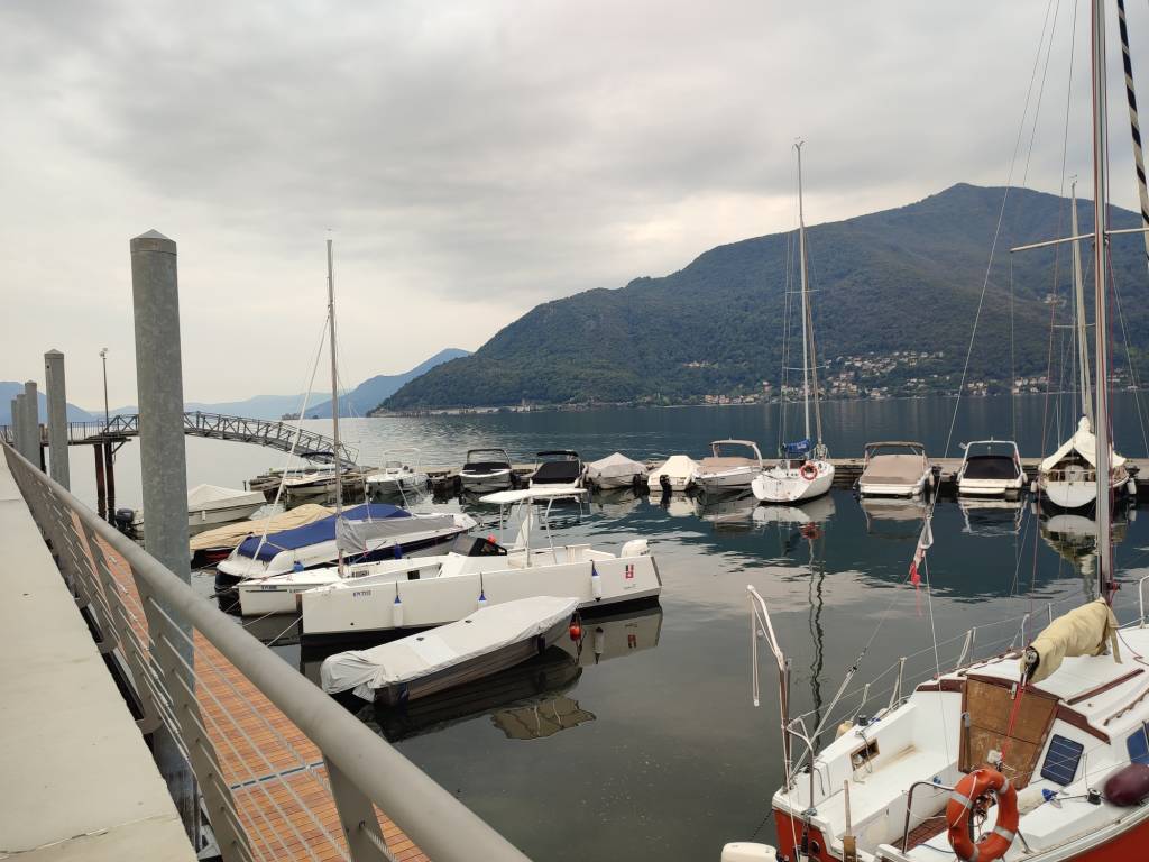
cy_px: 431
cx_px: 574
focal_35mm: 24
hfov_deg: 71.6
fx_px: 797
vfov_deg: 56.8
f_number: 1.89
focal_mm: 5.89
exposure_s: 1/104
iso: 50
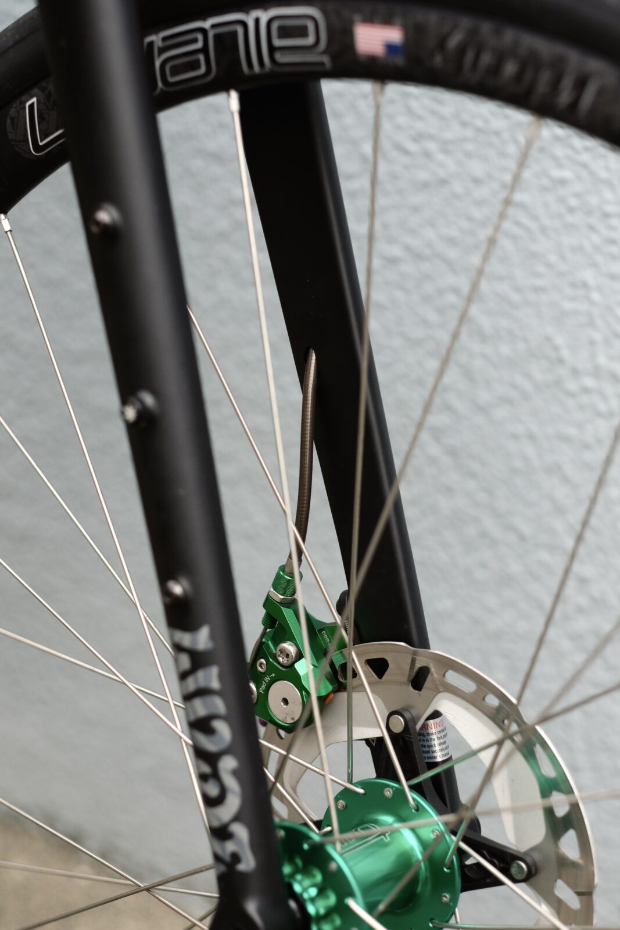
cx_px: 310
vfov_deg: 24.2
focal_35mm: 84
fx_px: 2169
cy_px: 465
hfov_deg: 16.3
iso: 800
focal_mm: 56
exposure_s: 1/2500
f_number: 2.5
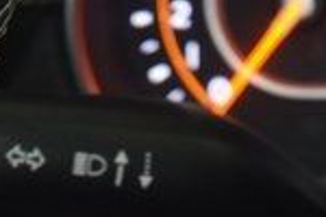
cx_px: 59
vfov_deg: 3.1
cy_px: 459
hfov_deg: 4.6
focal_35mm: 447
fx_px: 4048
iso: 1400
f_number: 4.5
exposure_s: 1/25
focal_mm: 70
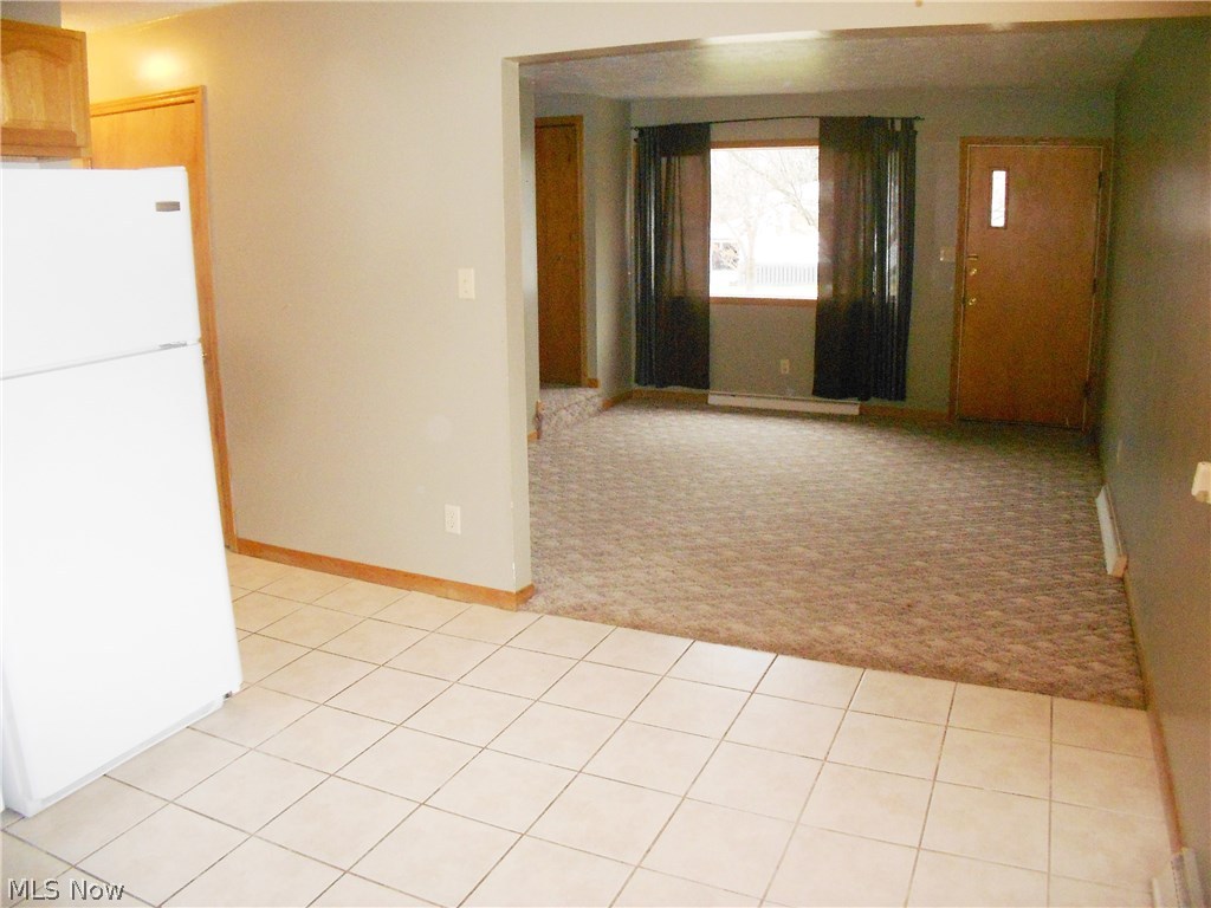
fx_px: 1294
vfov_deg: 38.7
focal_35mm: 37
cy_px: 454
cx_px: 606
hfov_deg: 50.1
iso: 500
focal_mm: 6.7
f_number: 3.9
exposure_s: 1/30
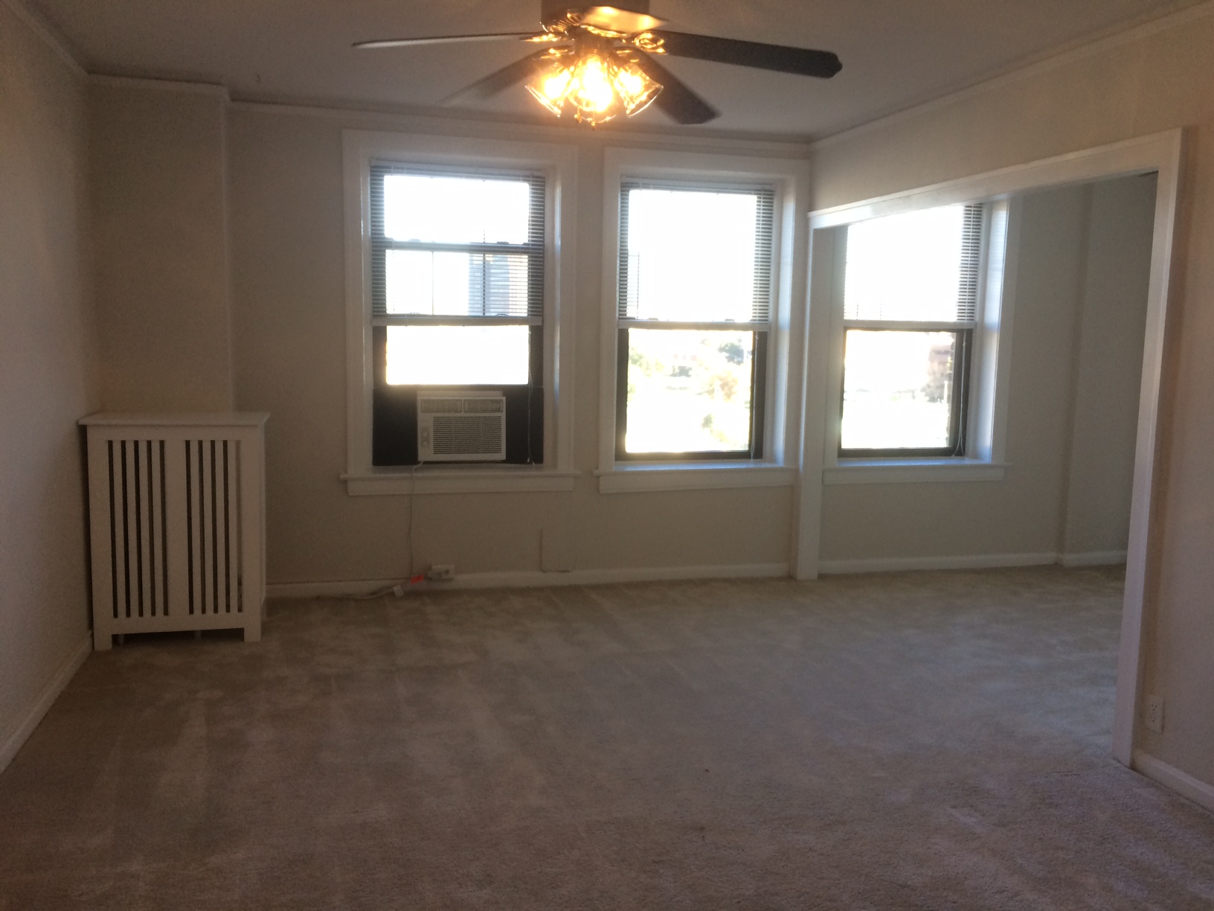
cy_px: 456
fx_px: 1017
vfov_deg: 48.2
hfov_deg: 61.7
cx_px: 607
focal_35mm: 29
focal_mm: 4.15
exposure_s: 1/30
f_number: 2.2
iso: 32
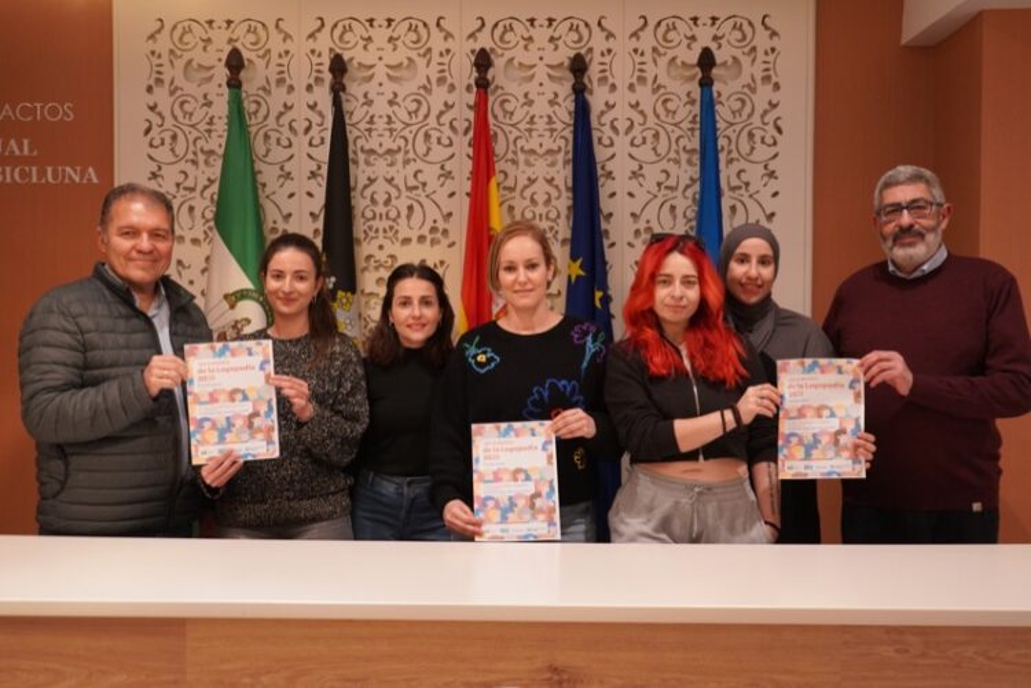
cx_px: 516
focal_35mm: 33
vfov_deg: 40.0
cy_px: 344
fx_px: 945
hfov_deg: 57.2
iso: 3200
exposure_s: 1/60
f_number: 4
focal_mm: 33
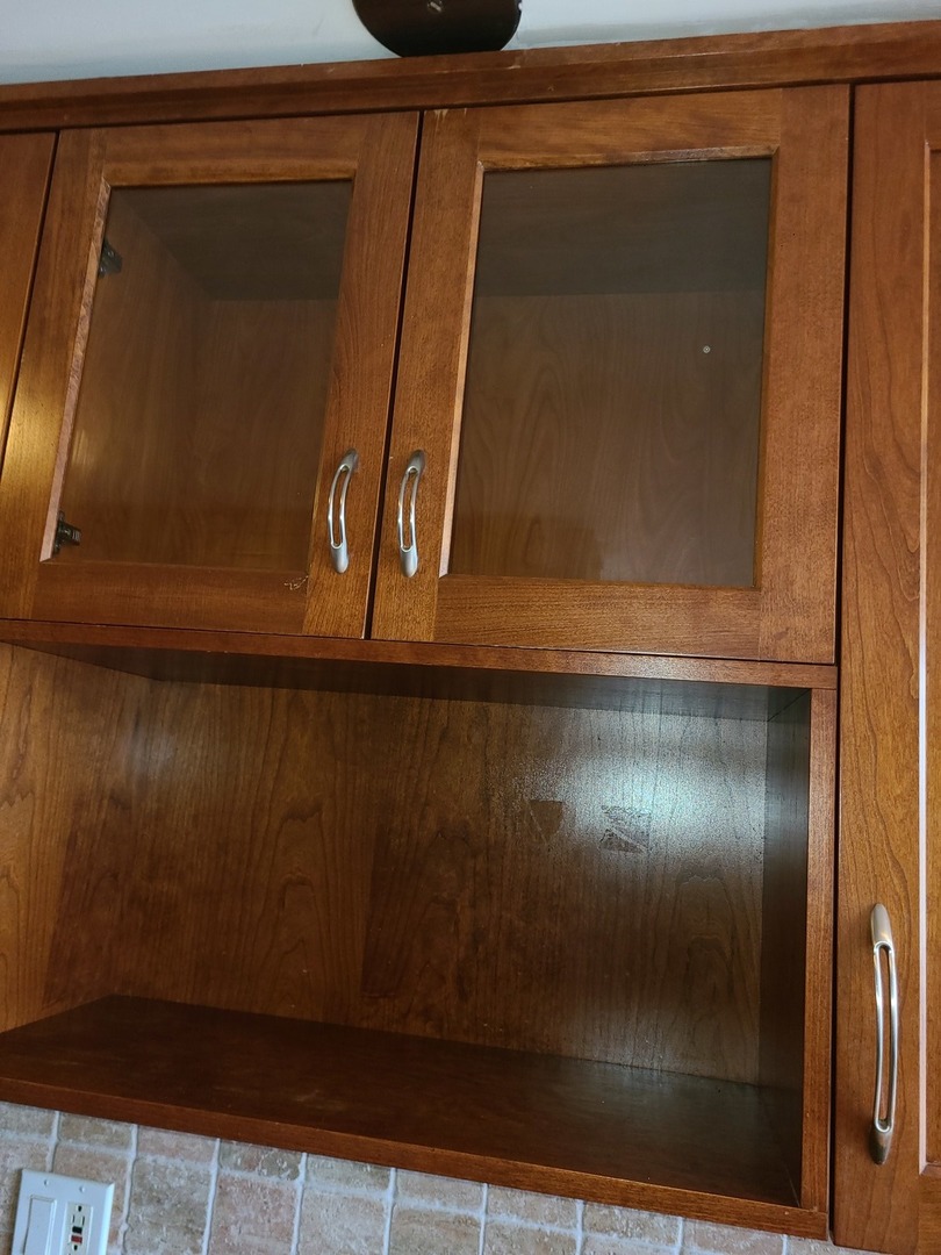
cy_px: 628
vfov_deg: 67.3
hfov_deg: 53.1
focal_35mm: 26
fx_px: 942
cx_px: 470
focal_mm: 5.4
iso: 100
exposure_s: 1/30
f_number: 1.8
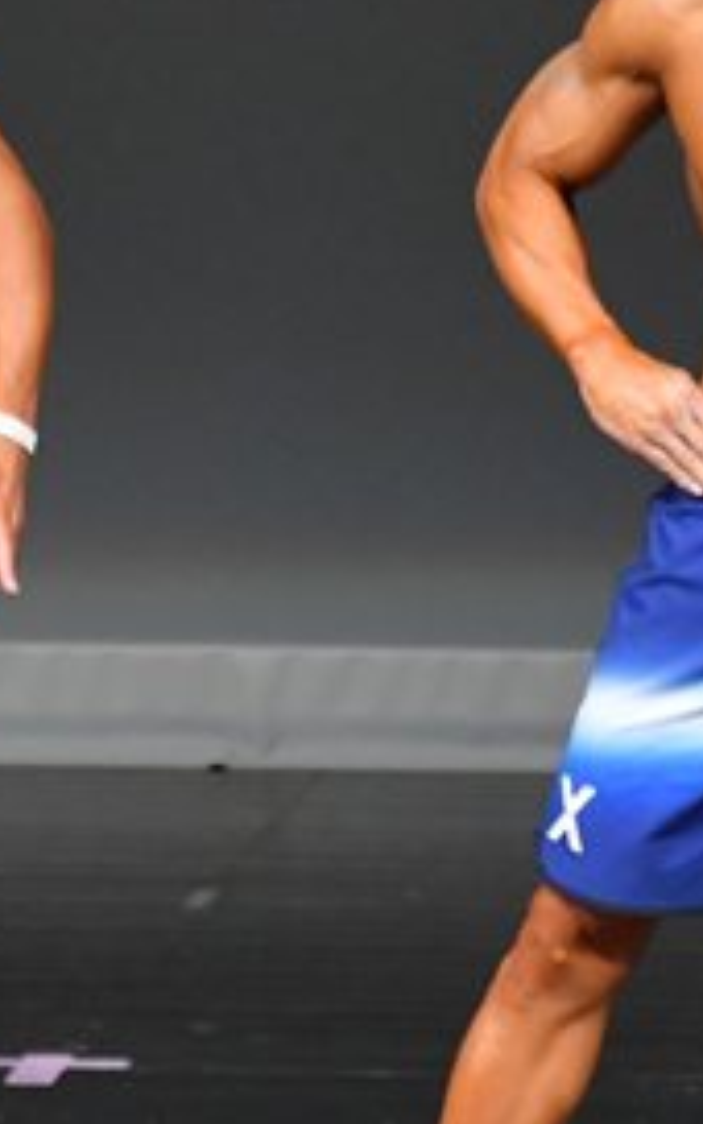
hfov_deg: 1.2
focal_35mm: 1087
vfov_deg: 1.9
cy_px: 508
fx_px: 33321
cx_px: 416
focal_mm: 250
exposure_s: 1/400
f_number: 5.6
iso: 4000
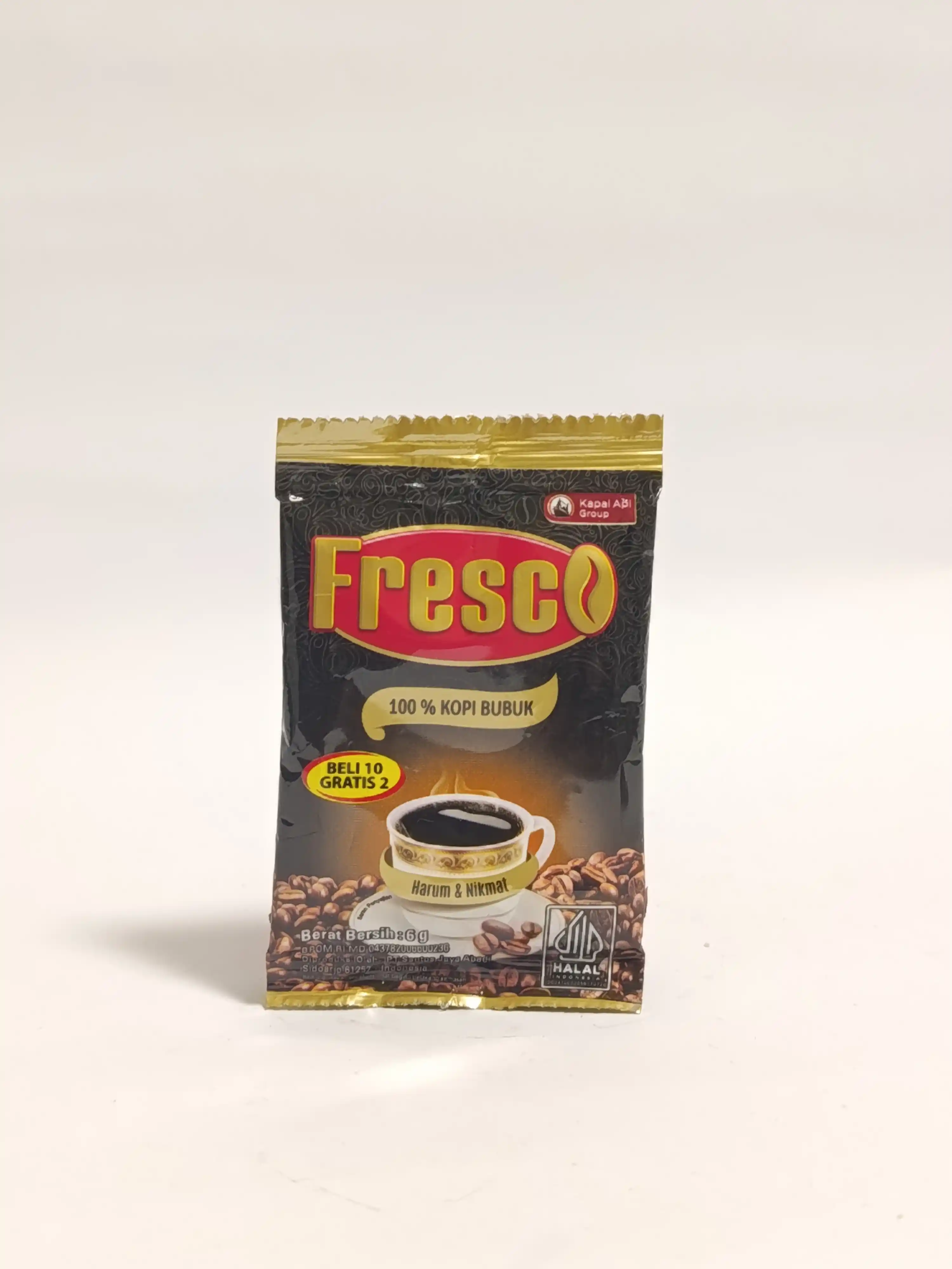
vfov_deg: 38.2
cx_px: 476
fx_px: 1833
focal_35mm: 50
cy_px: 634
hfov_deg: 29.1
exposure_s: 1/50
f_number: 1.7
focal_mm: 5.24
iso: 595
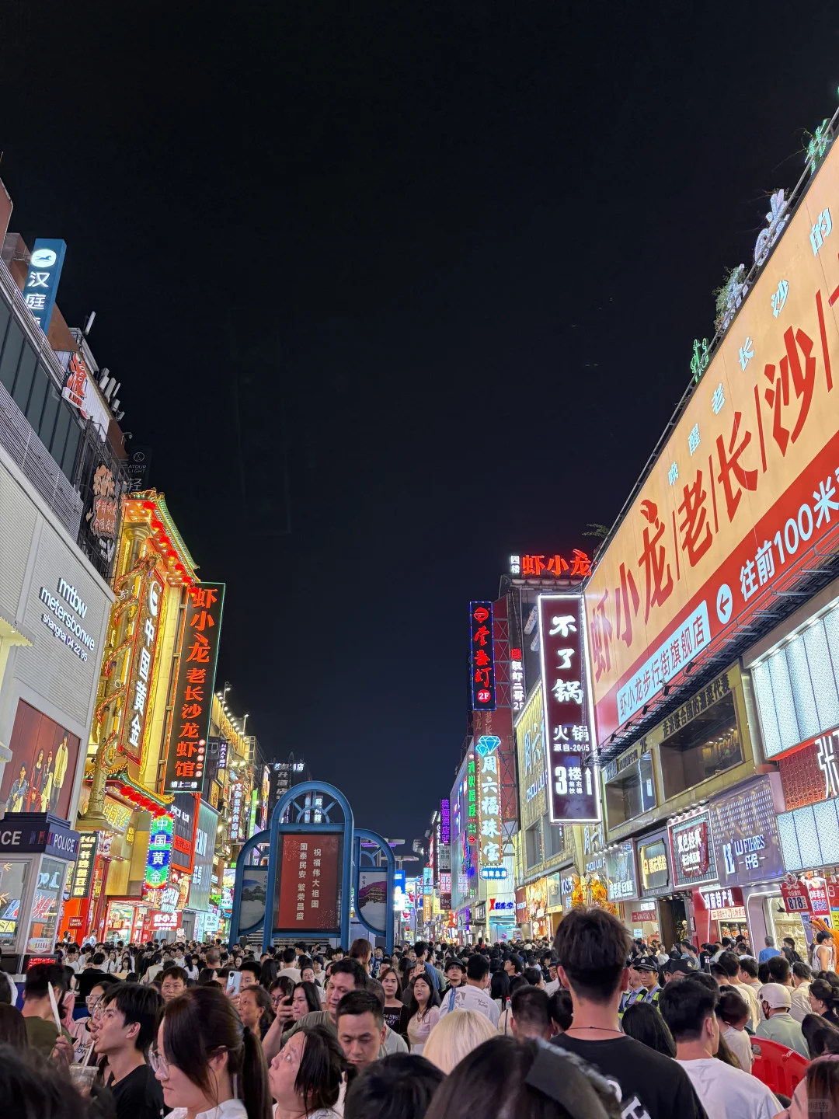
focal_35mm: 26
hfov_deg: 53.1
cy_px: 560
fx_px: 840
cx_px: 420
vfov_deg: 67.3
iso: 250
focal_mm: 5.96
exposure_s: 1/100
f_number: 1.6
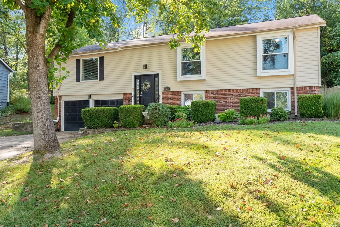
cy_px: 114
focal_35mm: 28
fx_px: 264
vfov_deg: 46.4
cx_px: 170
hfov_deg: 65.5
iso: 400
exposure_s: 1/160
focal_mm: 14
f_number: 6.3
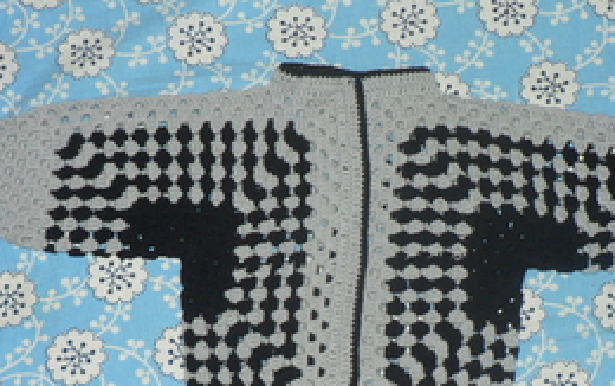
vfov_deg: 19.6
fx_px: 1107
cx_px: 334
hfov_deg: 31.0
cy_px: 289
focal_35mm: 66
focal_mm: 6
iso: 100
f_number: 2.8
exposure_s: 1/60
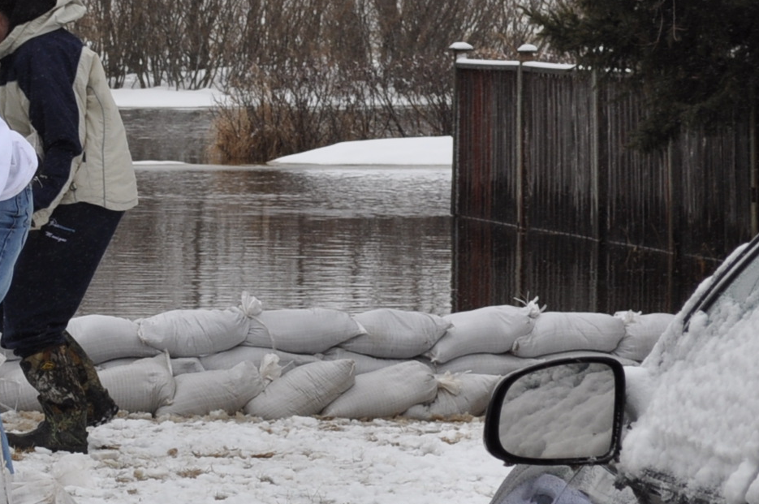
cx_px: -317
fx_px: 5974
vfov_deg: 4.8
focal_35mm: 284
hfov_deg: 7.2
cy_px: 201
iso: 200
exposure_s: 1/250
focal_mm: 55
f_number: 8
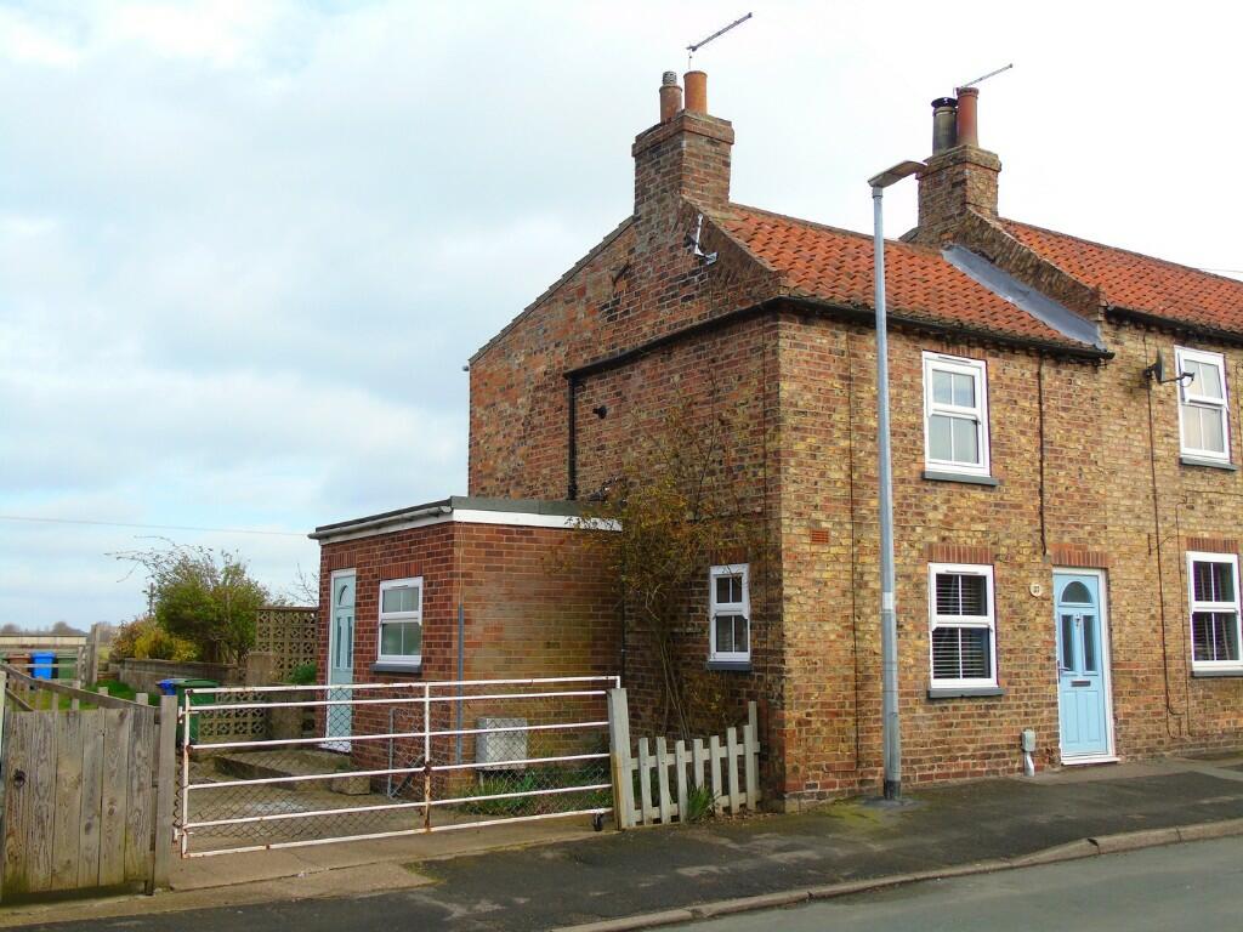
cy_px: 466
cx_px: 622
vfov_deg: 41.8
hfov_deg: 54.0
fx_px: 1221
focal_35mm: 34
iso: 80
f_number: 3.8
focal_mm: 6.1
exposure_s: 1/320
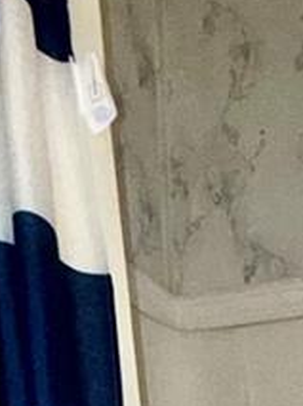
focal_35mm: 79
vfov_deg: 16.1
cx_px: 400
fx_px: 925
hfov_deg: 17.4
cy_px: 903
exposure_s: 1/60
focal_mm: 2.22
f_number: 2.2
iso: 160
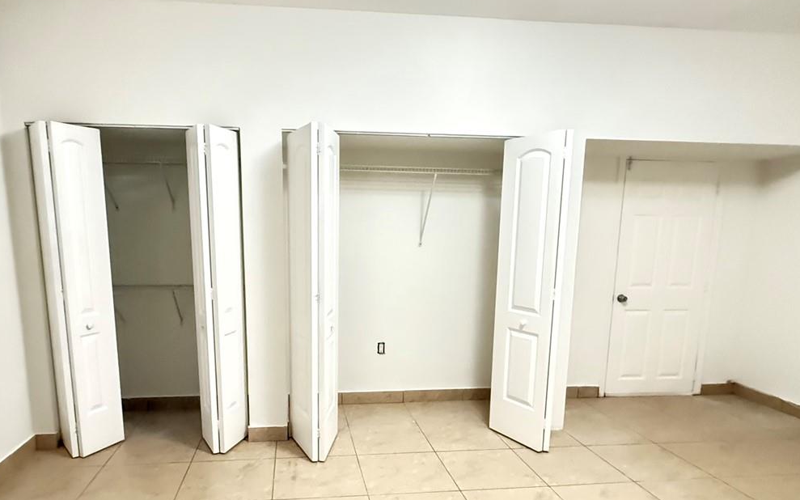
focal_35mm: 24
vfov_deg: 50.5
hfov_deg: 74.5
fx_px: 523
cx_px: 354
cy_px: 317
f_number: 2.2
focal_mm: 2.22
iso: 2000
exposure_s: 1/30
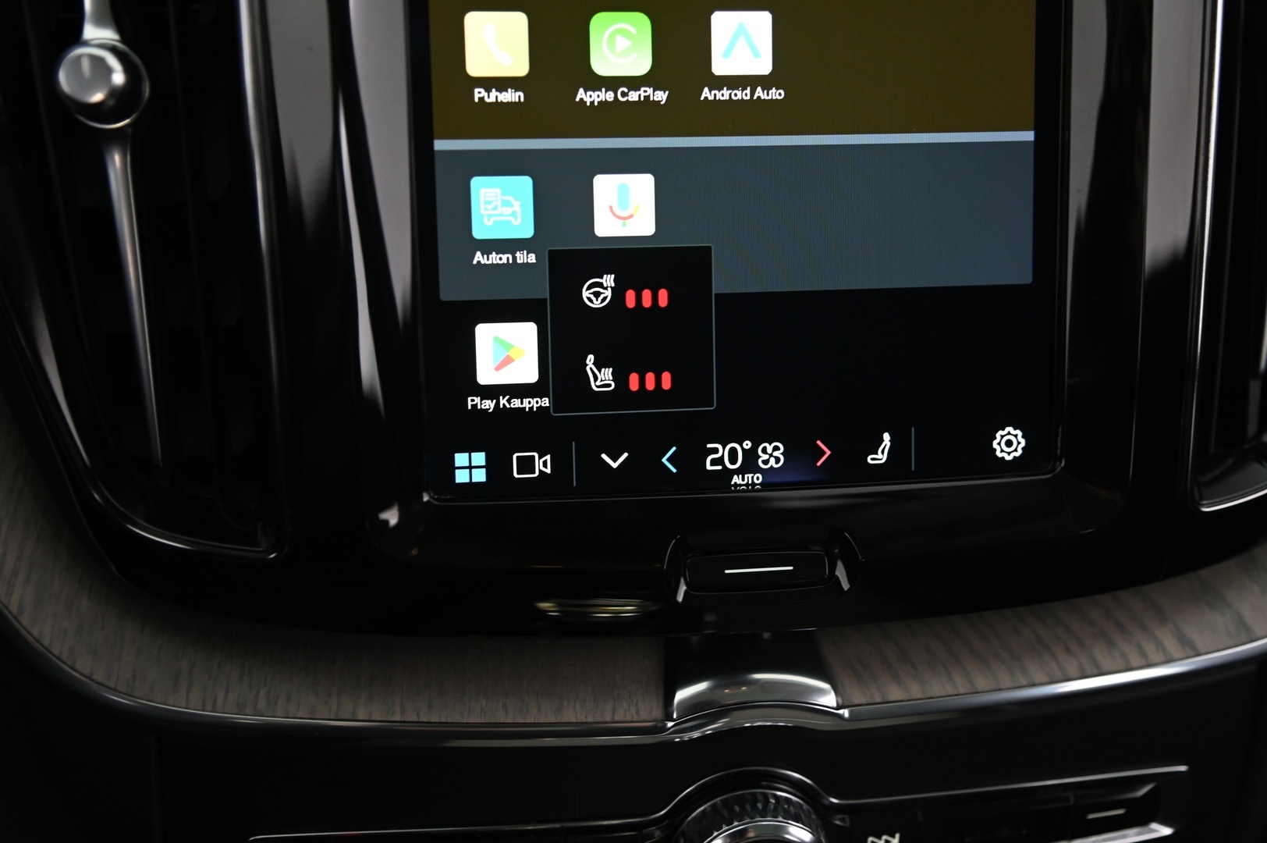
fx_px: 1758
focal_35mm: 50
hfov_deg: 39.6
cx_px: 634
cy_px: 422
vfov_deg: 26.9
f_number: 4
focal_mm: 50
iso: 2000
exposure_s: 1/25
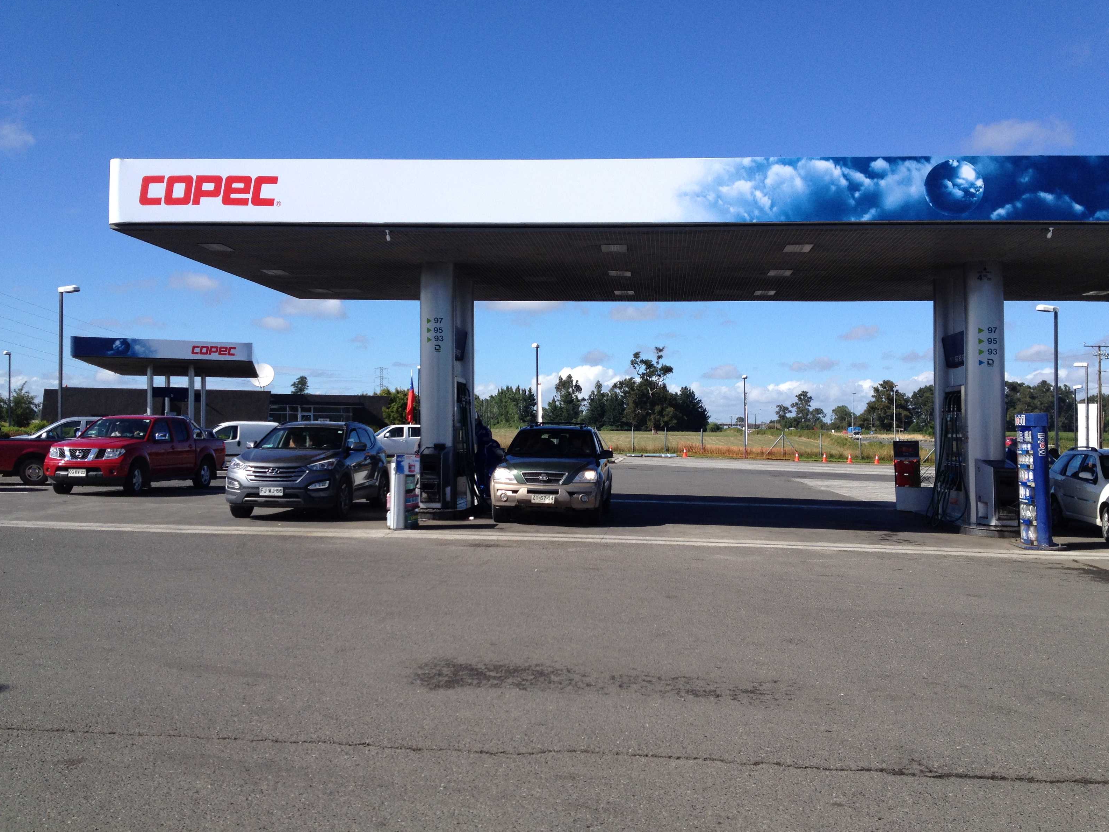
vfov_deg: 39.7
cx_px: 569
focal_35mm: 36
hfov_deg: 51.3
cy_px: 411
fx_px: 1153
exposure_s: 1/1905
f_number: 2.4
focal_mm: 4.28
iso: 50
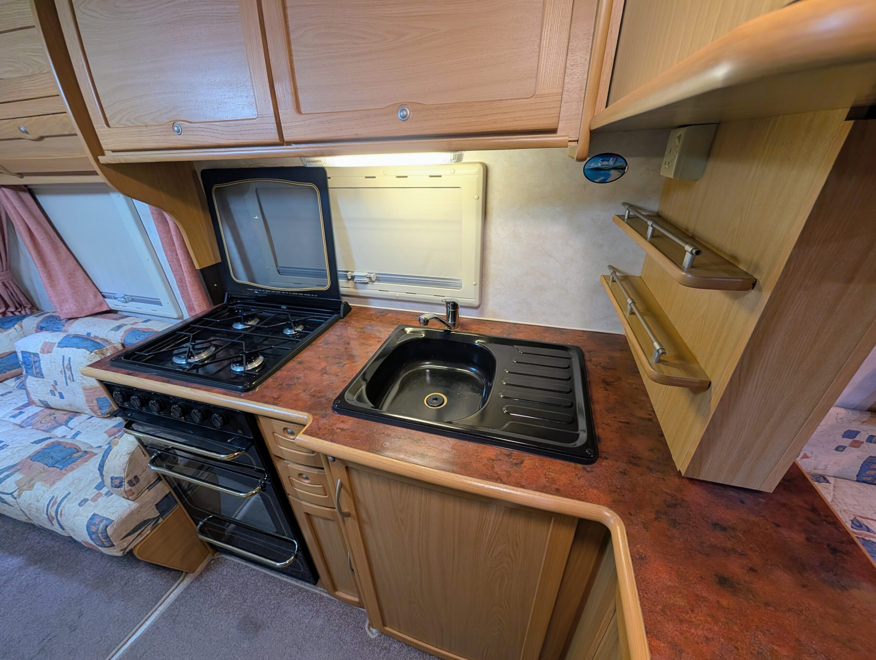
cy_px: 330
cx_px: 438
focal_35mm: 12
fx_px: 304
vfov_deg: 94.6
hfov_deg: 110.5
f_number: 1.7
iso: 71
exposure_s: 1/23.8
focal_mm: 2.02
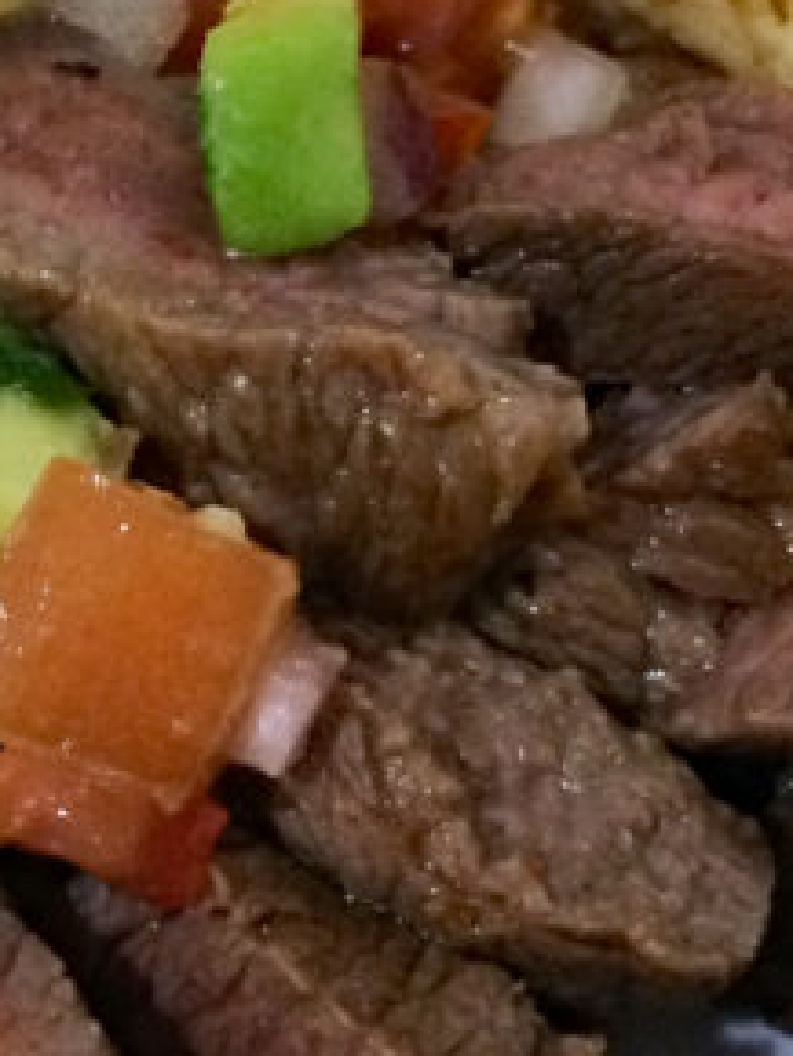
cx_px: -190
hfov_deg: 13.4
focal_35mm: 107
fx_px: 3266
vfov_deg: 18.4
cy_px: 448
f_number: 2.2
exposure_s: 1/33
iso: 320
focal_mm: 4.15
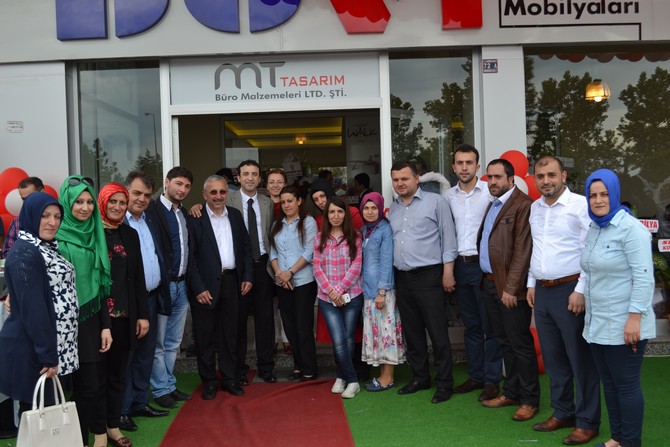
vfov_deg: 34.2
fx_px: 726
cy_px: 224
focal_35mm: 39
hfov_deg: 49.5
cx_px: 335
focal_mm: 26
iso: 100
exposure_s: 1/125
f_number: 5.6
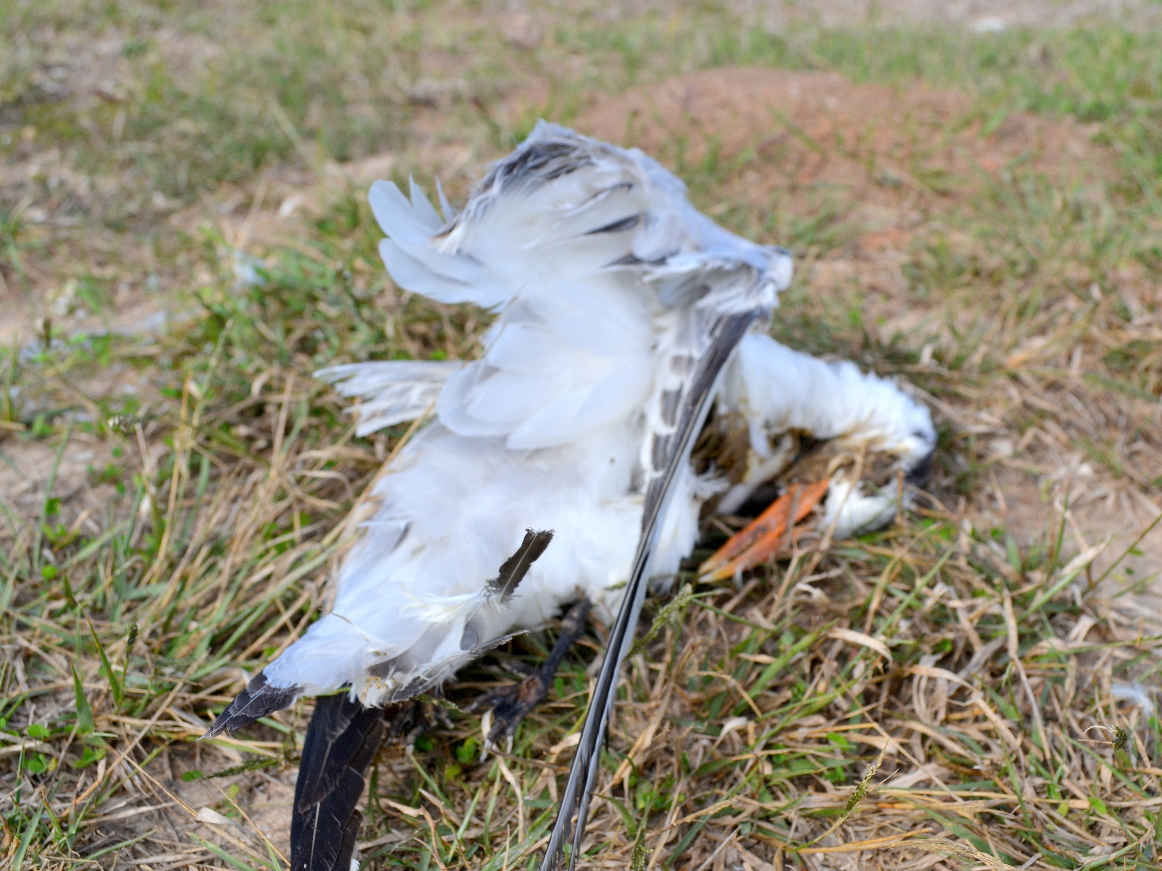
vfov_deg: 33.6
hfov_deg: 43.8
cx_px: 627
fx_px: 1444
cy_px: 435
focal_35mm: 43
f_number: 7.1
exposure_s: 1/200
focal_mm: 26
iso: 100
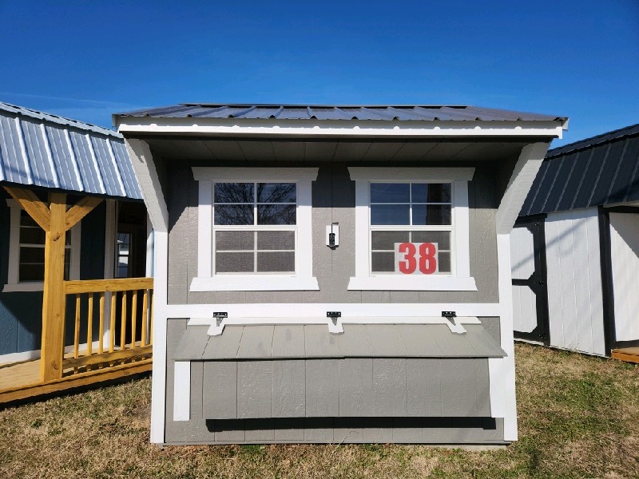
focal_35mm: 23
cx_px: 320
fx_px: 425
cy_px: 240
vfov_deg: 58.9
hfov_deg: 73.9
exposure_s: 1/3333
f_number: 1.8
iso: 20
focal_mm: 5.4
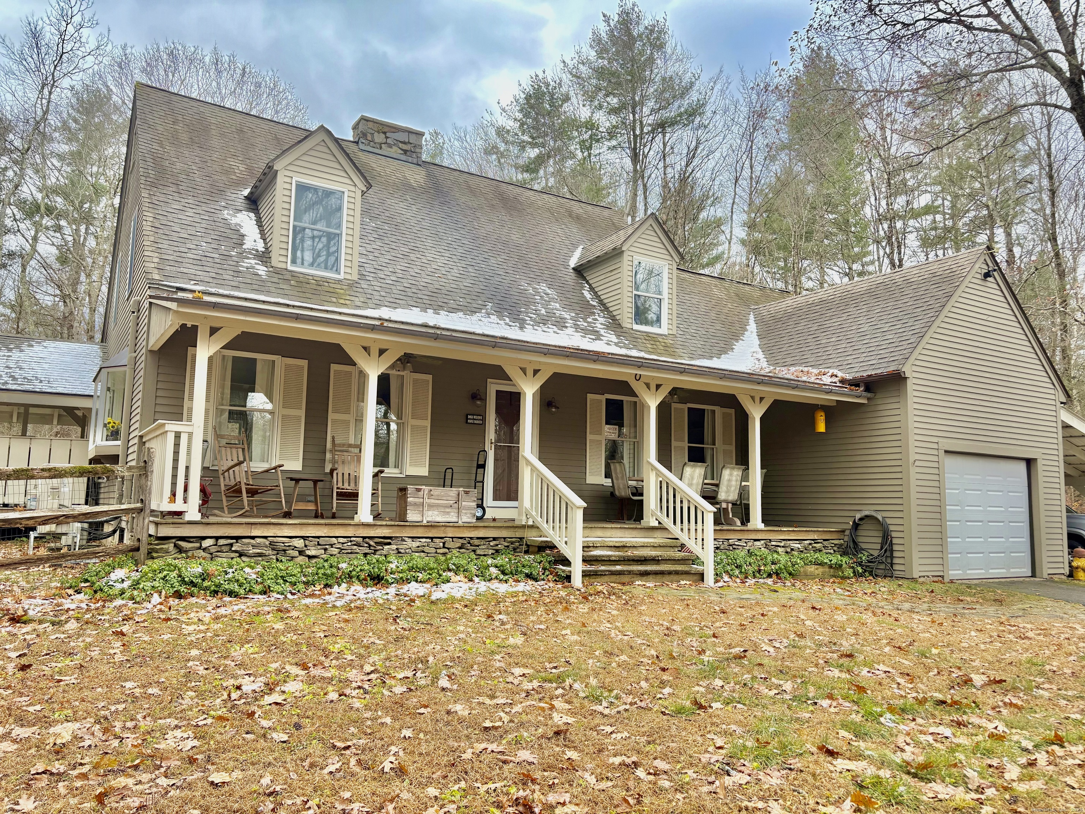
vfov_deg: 53.1
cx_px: 542
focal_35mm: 26
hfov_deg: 67.3
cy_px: 407
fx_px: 815
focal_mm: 5.96
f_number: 1.6
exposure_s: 1/527
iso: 64
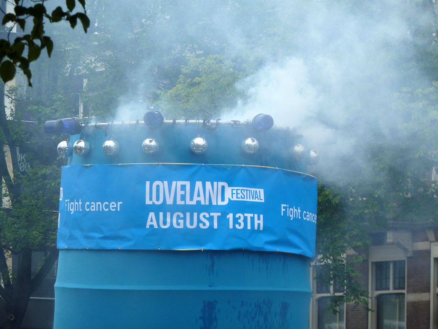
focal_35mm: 210
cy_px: 164
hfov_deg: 9.4
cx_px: 219
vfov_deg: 7.1
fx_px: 2657
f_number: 4.6
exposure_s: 1/320
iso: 80
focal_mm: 34.4
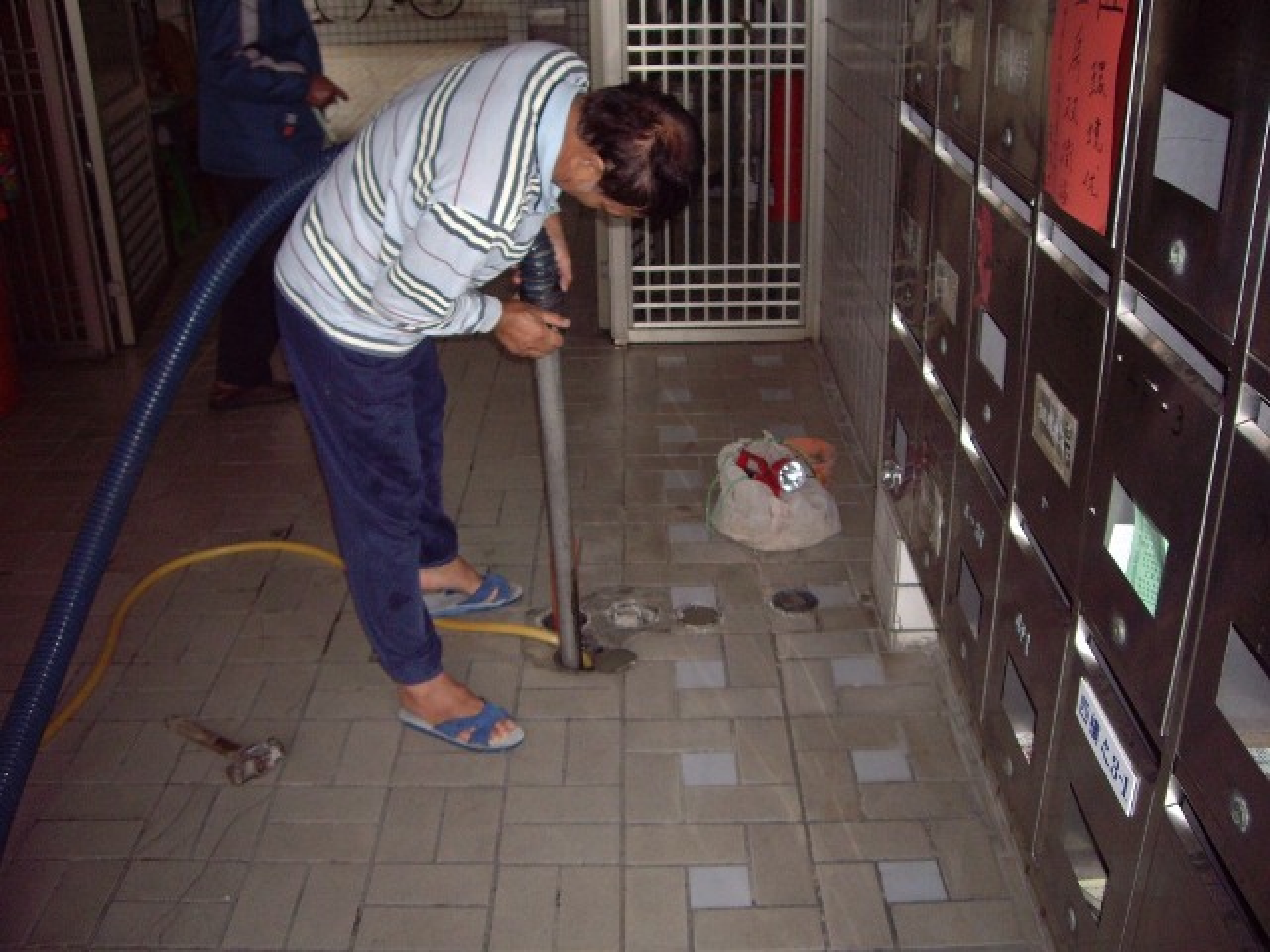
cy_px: 476
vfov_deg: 37.7
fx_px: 1394
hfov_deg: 49.0
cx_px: 635
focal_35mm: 38
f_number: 2.7
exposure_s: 1/40
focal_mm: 6.2
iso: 200
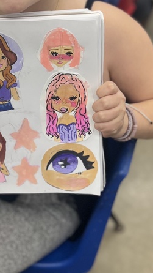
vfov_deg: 32.3
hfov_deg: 18.5
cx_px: 49
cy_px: 113
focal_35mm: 65
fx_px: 469
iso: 64
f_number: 1.5
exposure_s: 1/120
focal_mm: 5.7
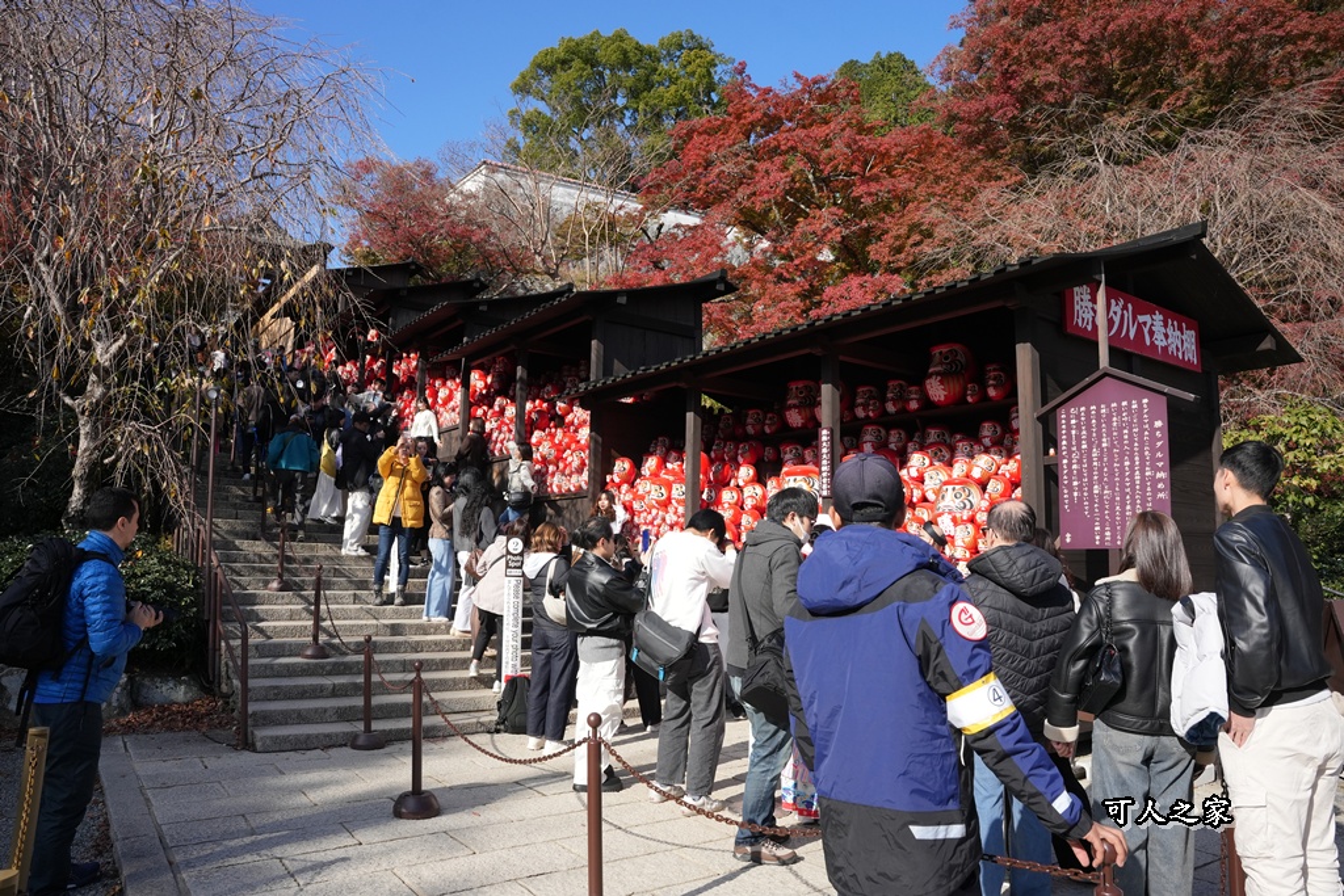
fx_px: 896
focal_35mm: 24
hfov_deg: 73.7
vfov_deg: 53.1
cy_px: 448
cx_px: 672
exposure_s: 1/1600
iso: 1000
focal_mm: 24
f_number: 8
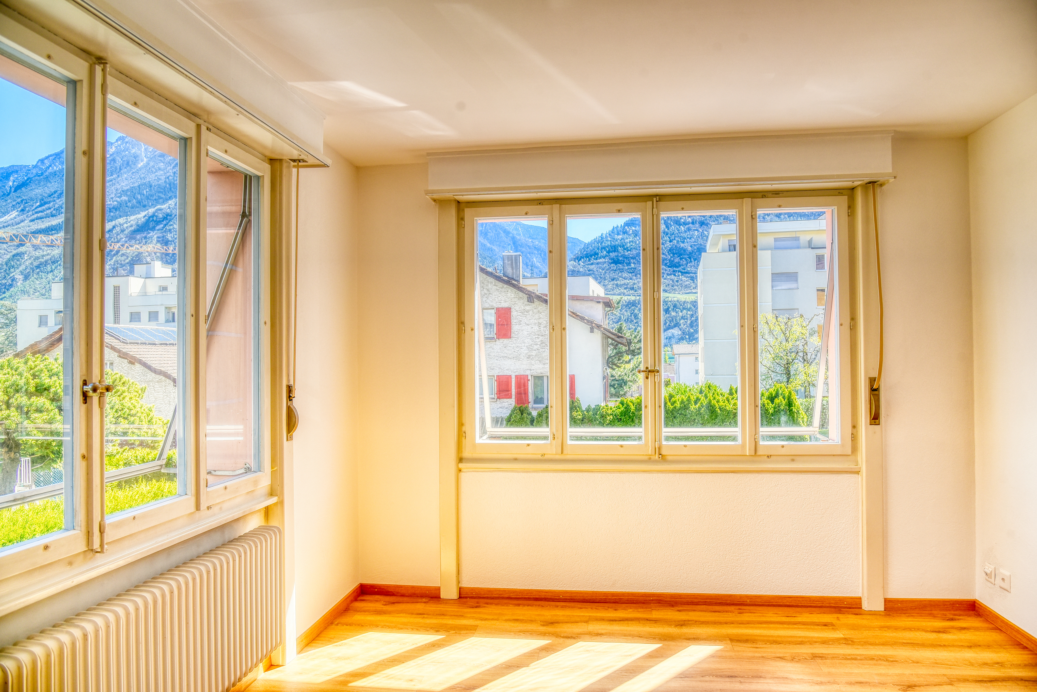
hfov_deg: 73.7
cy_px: 346
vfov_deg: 53.2
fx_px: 692
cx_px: 518
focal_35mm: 24
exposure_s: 1/400
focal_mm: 24
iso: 250
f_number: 10
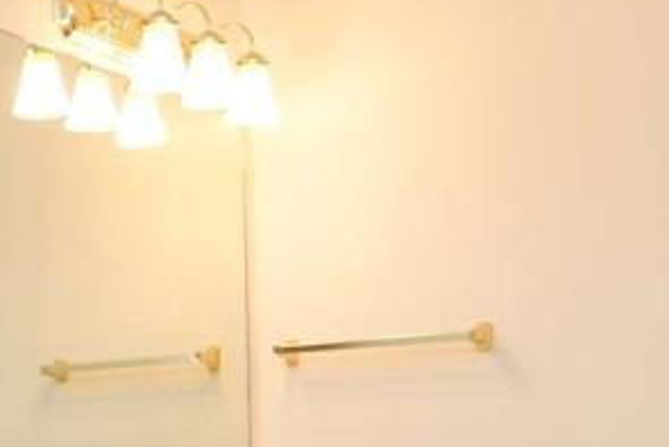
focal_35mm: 61
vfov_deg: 20.7
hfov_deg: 32.9
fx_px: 1134
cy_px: 549
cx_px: 308
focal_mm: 10
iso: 200
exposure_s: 1/80
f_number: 4.5
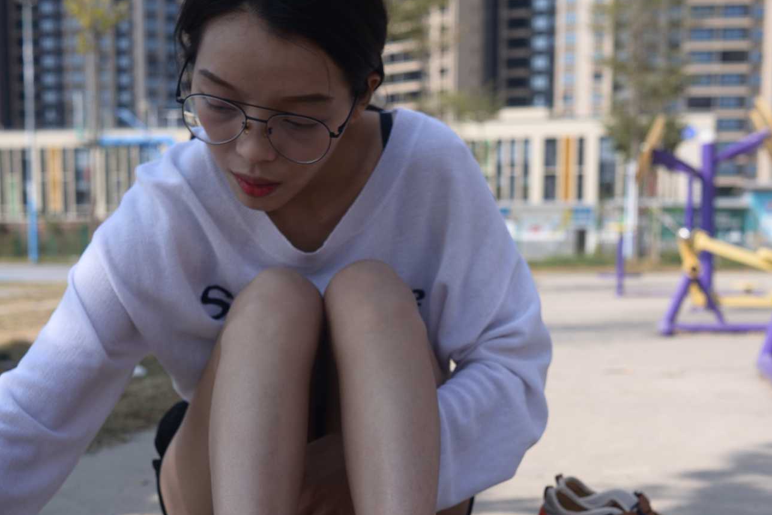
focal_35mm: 53
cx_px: 390
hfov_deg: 37.5
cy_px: 416
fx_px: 1137
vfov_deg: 25.1
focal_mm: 35
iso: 160
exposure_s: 1/1000
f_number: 5.6
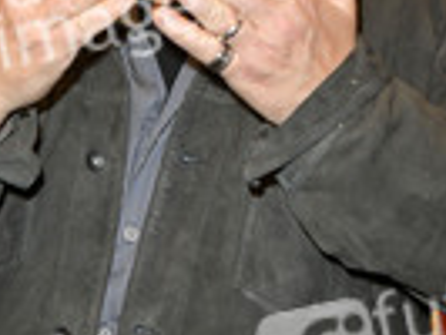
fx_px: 1560
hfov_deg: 16.2
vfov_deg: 12.3
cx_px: 124
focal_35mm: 121
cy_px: 181
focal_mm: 42
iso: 2000
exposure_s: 1/125
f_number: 5
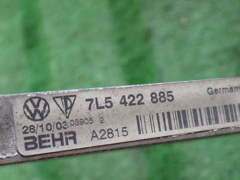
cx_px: 133
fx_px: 368
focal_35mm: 53
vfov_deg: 27.5
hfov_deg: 36.1
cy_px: 112
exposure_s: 1/80
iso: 100
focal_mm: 6.83
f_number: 2.7
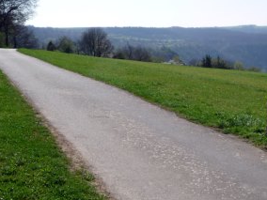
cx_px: 167
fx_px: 401
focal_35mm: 52
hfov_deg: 36.6
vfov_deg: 28.0
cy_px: 102
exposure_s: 1/250
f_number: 8
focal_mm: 5
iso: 100
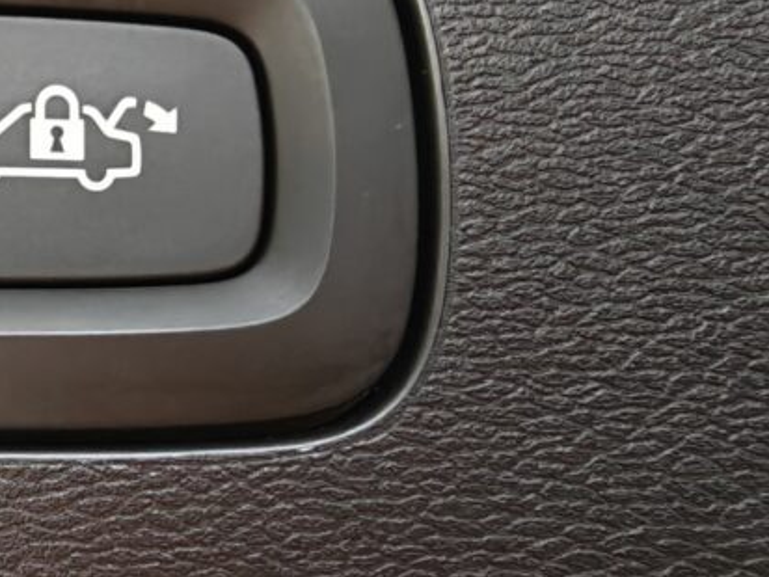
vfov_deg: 24.8
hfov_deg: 29.2
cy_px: 45
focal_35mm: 57
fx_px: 1267
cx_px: -153
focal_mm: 1.82
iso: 320
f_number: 2
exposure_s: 1/33
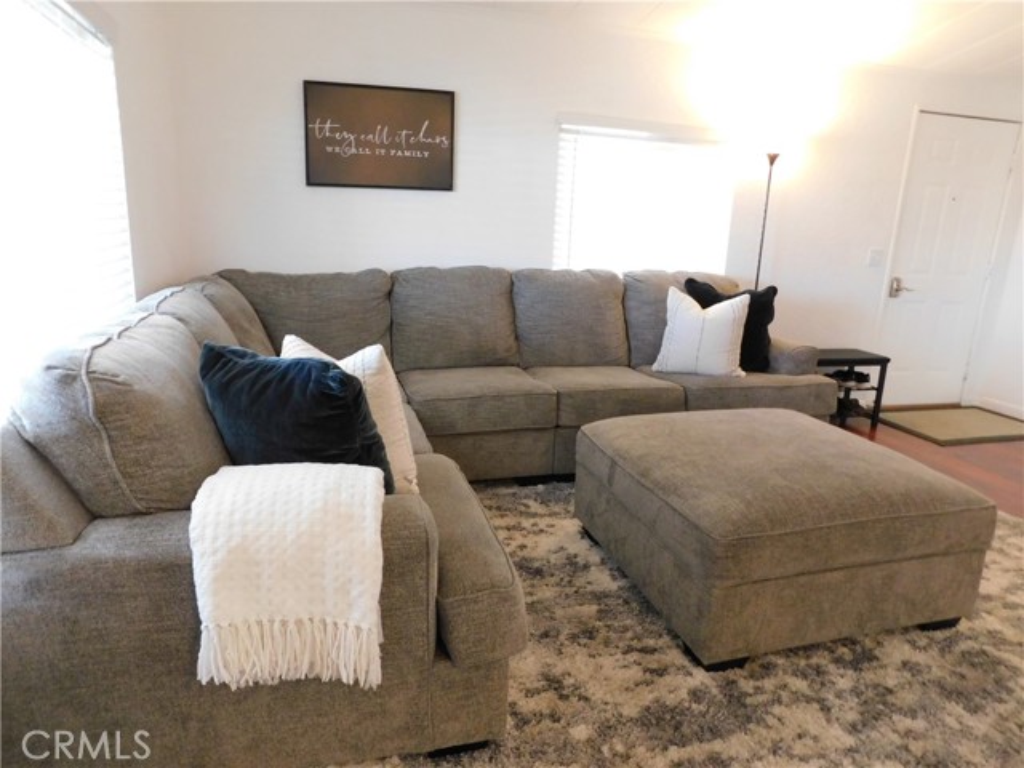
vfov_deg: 58.9
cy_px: 384
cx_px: 512
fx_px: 680
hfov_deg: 73.9
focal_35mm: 23
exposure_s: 1/20
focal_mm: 4
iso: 400
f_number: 3
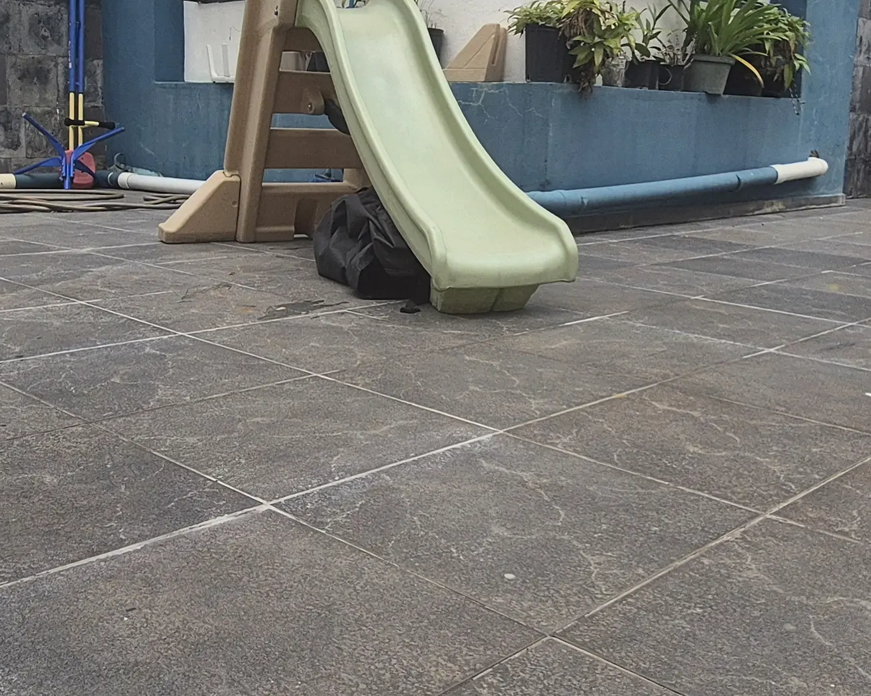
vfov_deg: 40.0
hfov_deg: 49.1
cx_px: 455
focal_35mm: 37
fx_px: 954
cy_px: 287
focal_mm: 2.2
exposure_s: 1/1244
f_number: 2.2
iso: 50
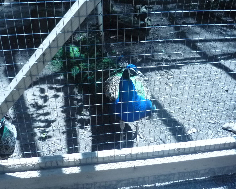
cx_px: 111
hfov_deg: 46.8
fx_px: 272
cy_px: 86
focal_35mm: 39
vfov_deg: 38.2
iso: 400
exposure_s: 1/200
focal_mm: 5.5
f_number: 8
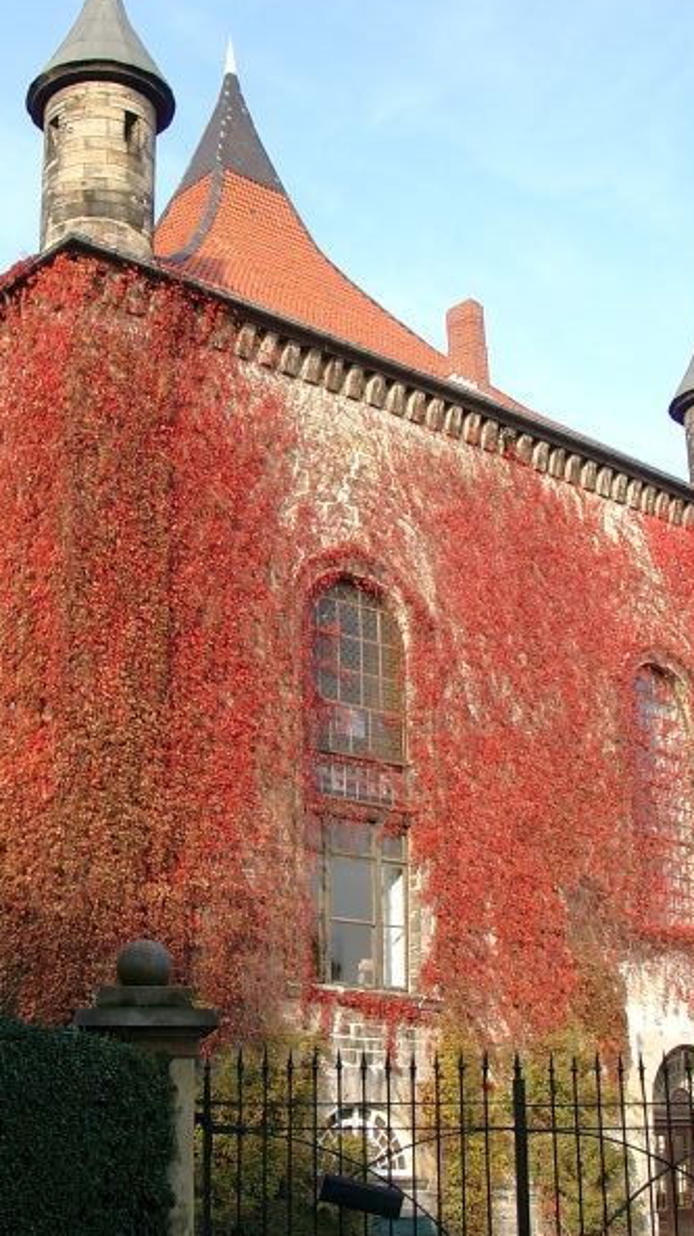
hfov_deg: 23.8
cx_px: 242
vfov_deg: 41.3
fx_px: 1638
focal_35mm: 50
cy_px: 675
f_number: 4
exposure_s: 1/189
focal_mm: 7.13
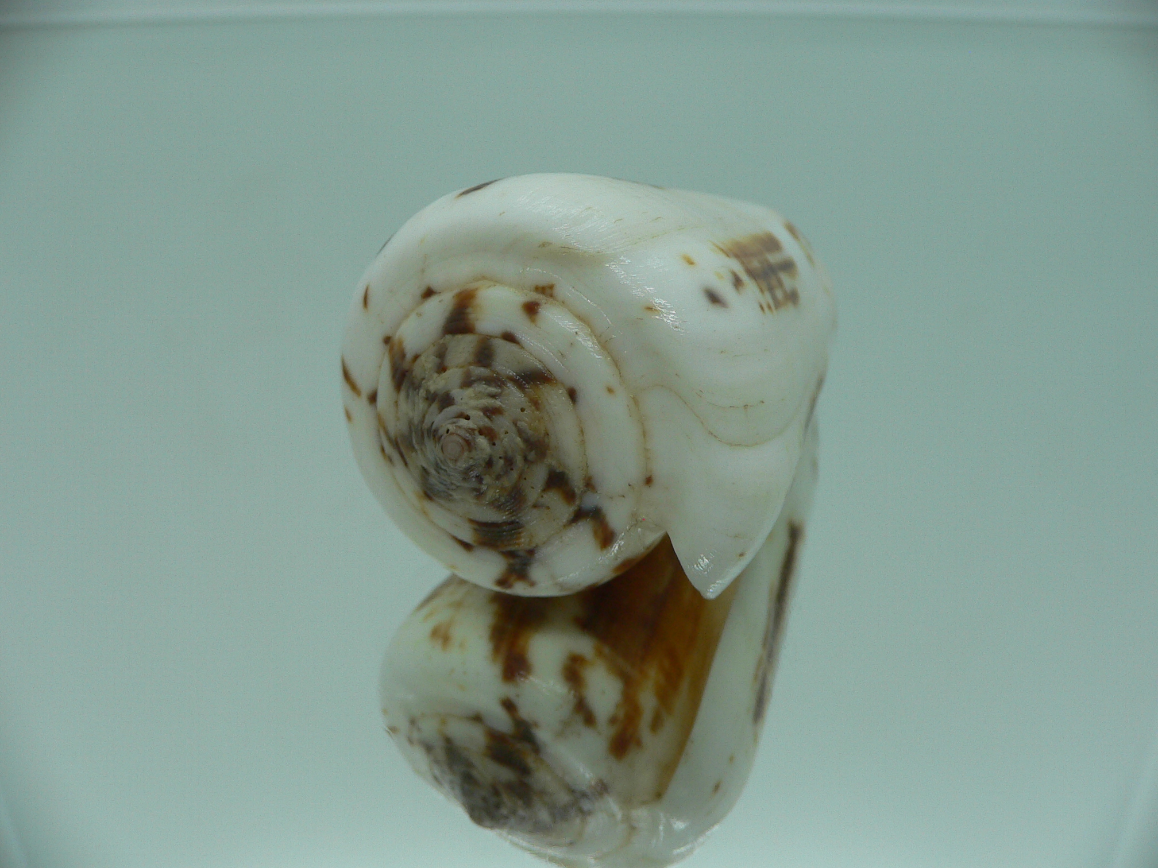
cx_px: 579
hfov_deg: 52.6
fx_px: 1171
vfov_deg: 40.7
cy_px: 434
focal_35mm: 35
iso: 80
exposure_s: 1/60
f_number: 2.8
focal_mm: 4.6
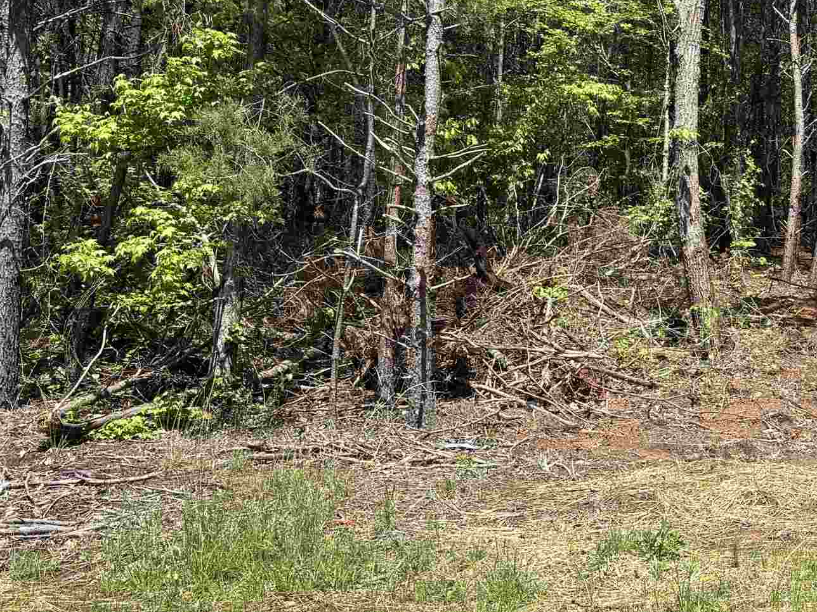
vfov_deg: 23.4
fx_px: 1463
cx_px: 882
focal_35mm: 62
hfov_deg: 28.5
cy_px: 155
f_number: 1.6
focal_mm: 5.96
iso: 50
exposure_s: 1/1381
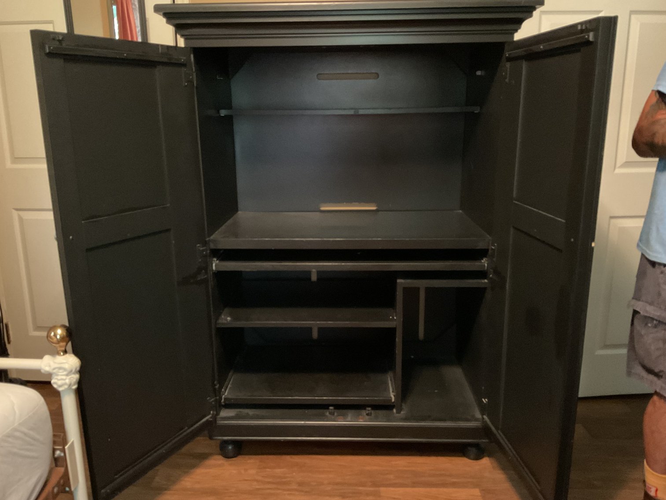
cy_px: 250
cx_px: 333
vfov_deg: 48.2
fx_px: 558
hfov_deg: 61.7
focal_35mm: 29
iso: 800
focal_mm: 3
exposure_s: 1/15
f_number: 1.8
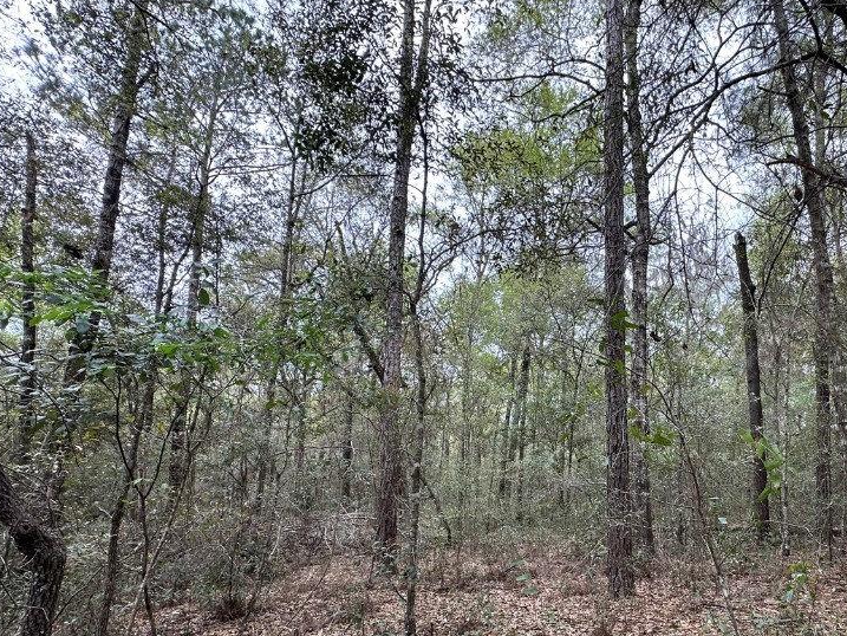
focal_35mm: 20
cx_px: 574
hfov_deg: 78.7
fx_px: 489
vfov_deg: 64.2
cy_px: 428
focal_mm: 2.22
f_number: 2.2
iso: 40
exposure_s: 1/320
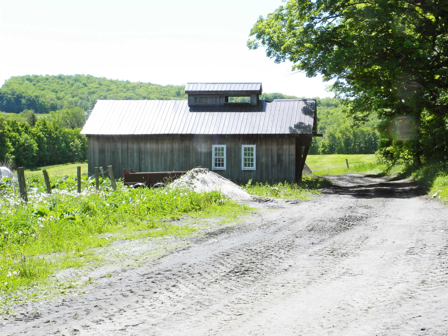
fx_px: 854
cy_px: 168
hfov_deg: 29.4
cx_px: 224
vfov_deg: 22.3
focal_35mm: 66
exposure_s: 1/60
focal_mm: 11.8
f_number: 8
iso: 64
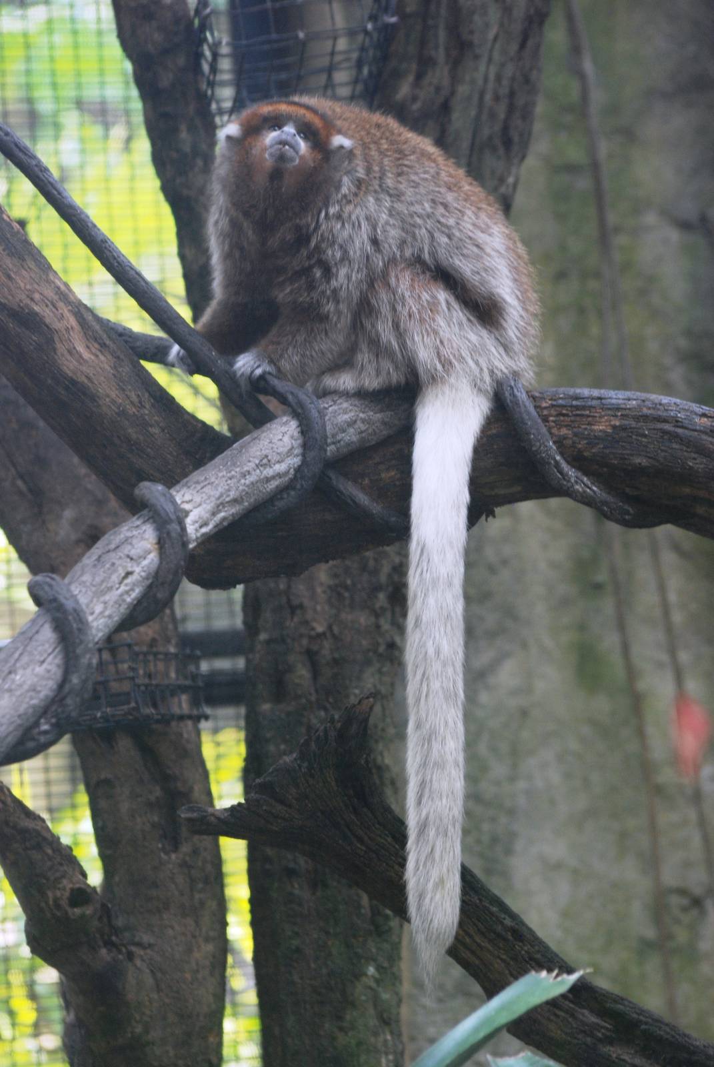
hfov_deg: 7.7
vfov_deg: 11.4
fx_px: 5340
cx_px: 357
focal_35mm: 180
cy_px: 534
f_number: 4.2
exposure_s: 1/80
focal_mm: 120
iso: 400
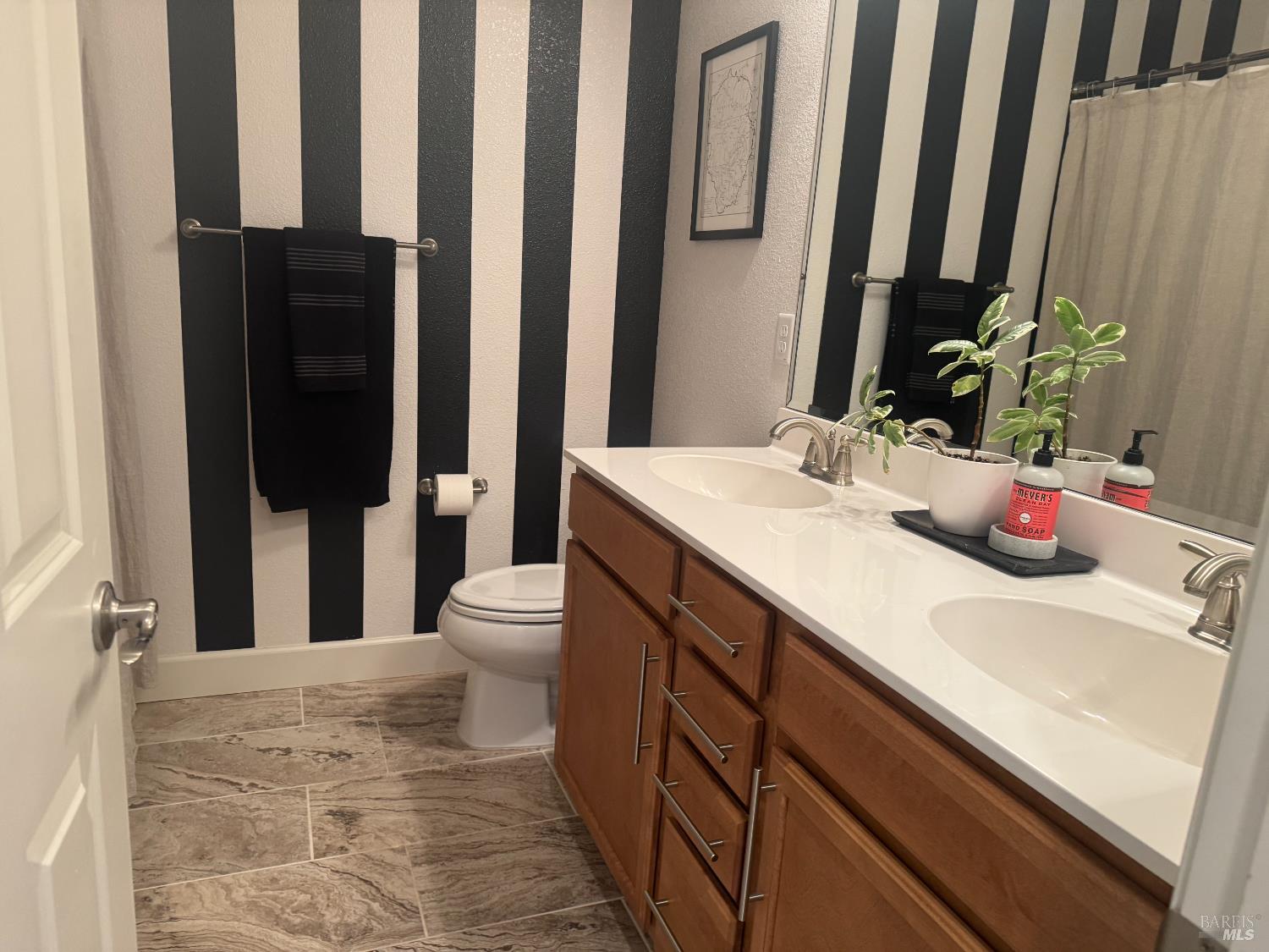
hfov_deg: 71.6
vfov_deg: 56.8
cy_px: 476
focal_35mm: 24
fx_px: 880
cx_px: 634
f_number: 1.78
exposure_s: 1/60
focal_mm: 6.76
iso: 320
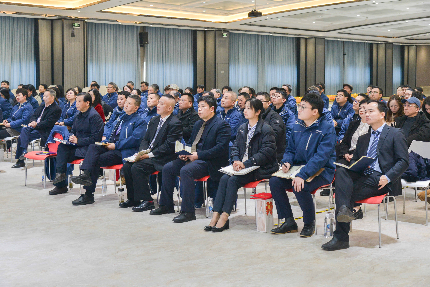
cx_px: 215
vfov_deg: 24.6
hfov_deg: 36.2
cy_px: 144
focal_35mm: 55
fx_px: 657
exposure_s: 1/100
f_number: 5.6
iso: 1100
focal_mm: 55
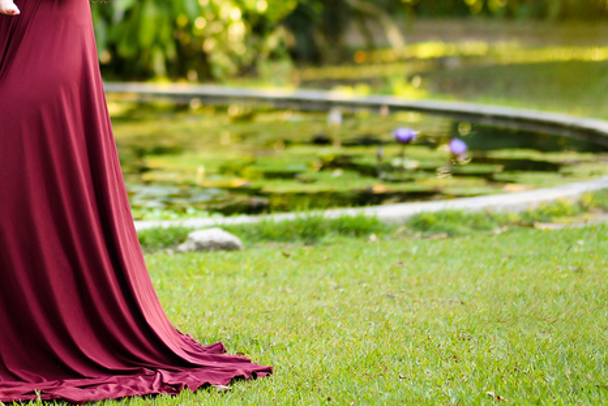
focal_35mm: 219
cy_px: -33
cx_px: -12
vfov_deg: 6.3
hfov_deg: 9.3
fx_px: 3700
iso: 100
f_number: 1.4
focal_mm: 85
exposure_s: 1/200
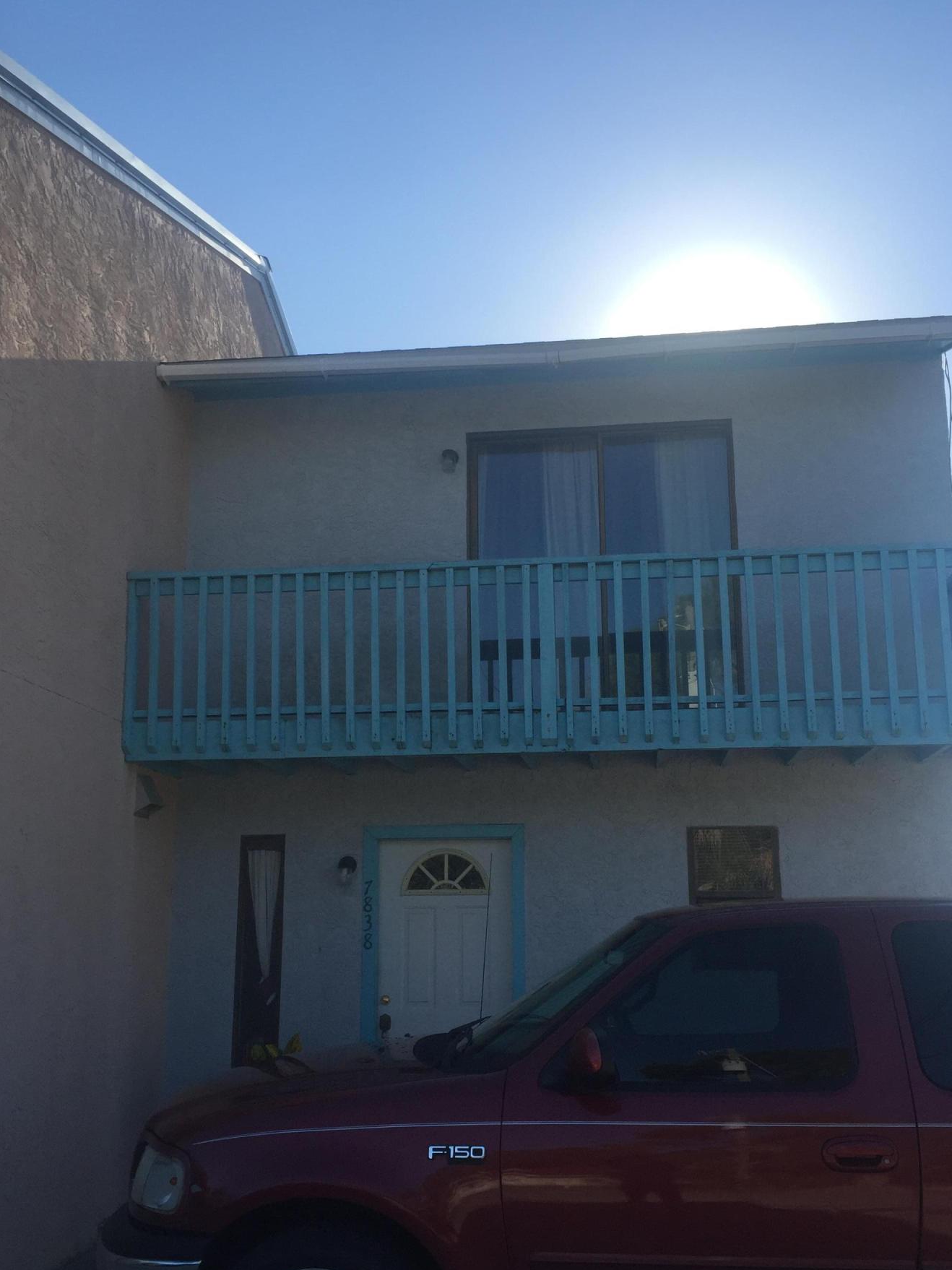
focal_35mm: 33
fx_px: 1210
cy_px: 694
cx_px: 483
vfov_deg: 55.3
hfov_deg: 42.9
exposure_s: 1/1883
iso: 32
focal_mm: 4.15
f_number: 2.2
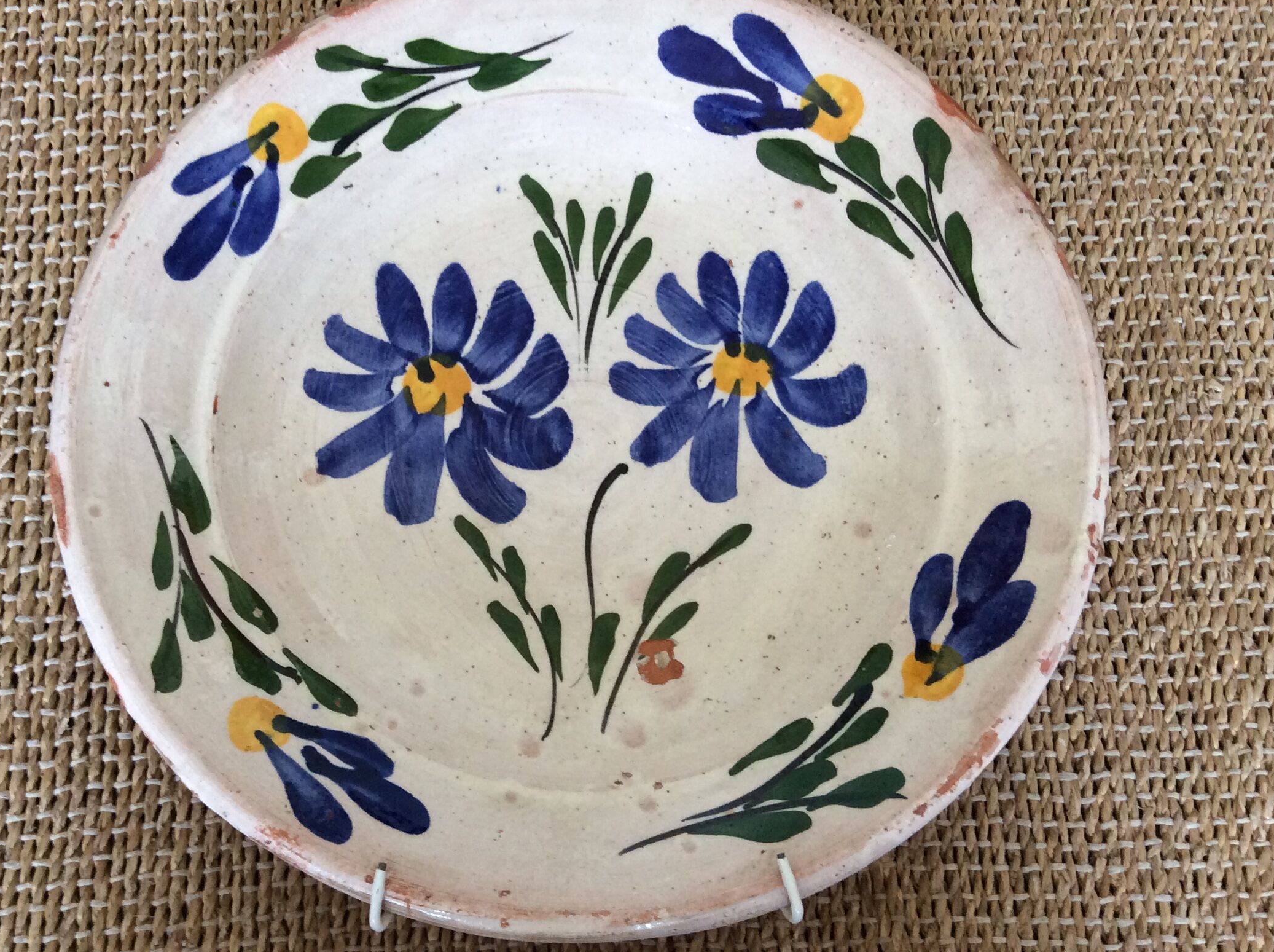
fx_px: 1470
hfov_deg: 46.8
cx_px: 566
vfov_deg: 35.9
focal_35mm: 40
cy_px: 462
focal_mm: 3.3
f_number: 2.4
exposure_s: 1/25
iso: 100
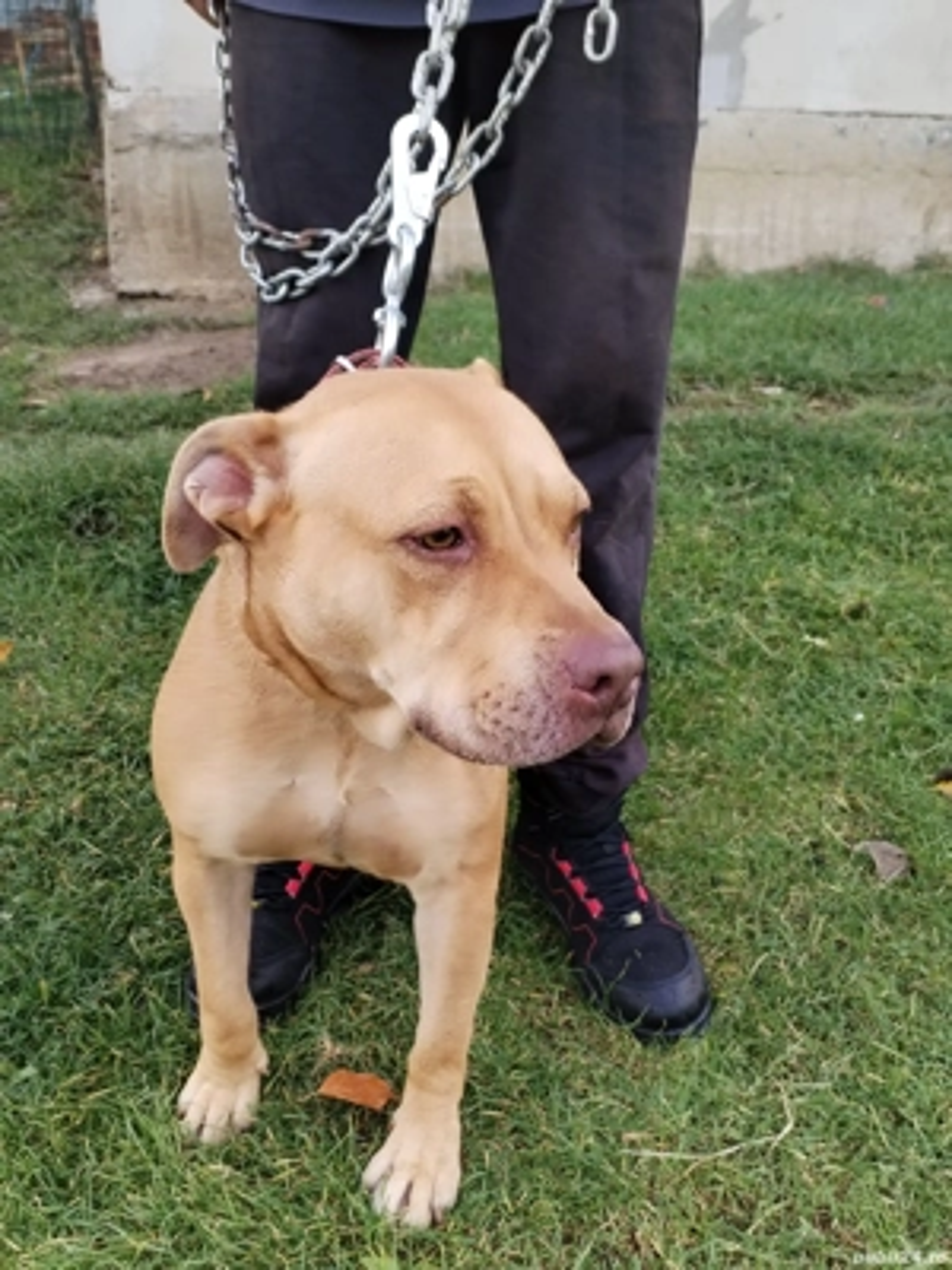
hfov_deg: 37.7
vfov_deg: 49.0
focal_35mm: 38
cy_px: 635
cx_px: 476
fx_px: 1393
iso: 102
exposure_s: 1/207
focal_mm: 4.75
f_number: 1.8
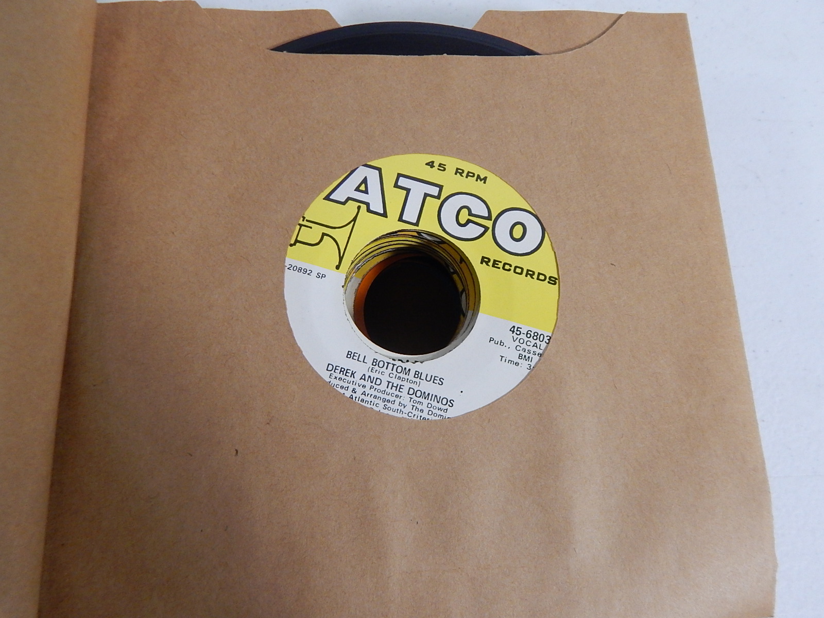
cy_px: 309
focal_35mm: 25
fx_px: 595
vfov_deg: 54.9
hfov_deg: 69.4
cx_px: 412
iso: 400
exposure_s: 1/60
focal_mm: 4.5
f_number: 3.1
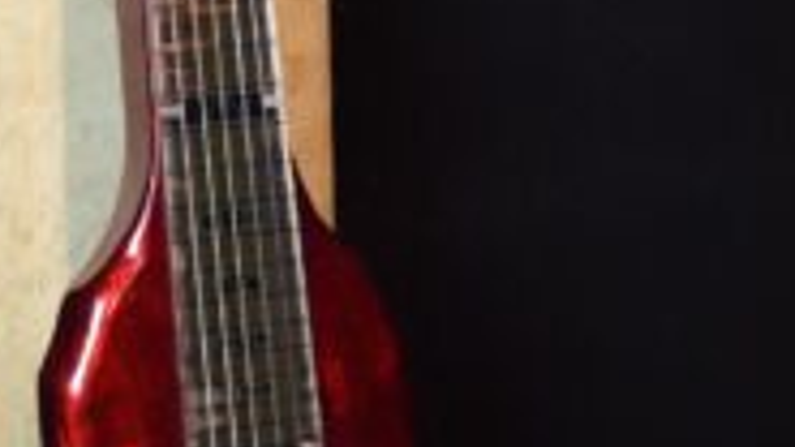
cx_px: 146
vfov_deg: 9.1
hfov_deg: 16.1
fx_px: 2782
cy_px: -17
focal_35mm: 132
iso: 2800
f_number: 4.5
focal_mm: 32
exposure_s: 1/60
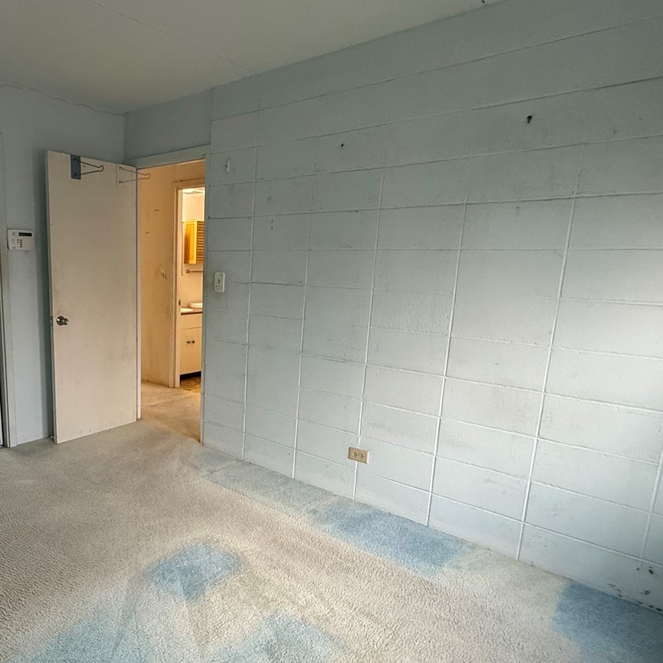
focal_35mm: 24
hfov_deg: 62.5
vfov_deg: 64.9
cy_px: 363
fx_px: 520
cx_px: 193
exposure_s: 1/99
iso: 320
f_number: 2.2
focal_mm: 2.22
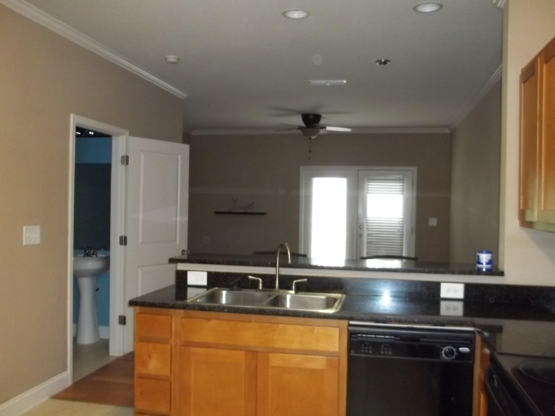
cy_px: 208
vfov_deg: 42.9
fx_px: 529
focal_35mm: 33
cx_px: 278
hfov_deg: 55.4
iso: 320
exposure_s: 1/30
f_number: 3.3
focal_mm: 5.9
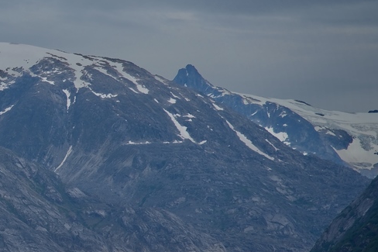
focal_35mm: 315
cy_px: 117
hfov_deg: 6.5
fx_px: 3306
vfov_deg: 4.4
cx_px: -102
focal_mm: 120
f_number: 9
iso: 100
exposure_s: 1/320
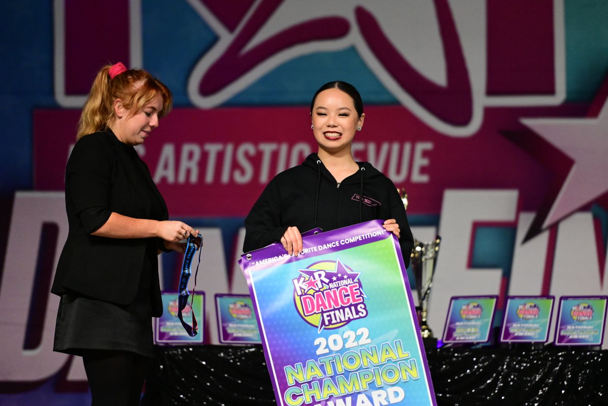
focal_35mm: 216
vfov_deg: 6.4
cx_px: 323
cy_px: 198
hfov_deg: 9.5
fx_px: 3648
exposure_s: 1/1000
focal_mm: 200
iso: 4000
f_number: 2.8
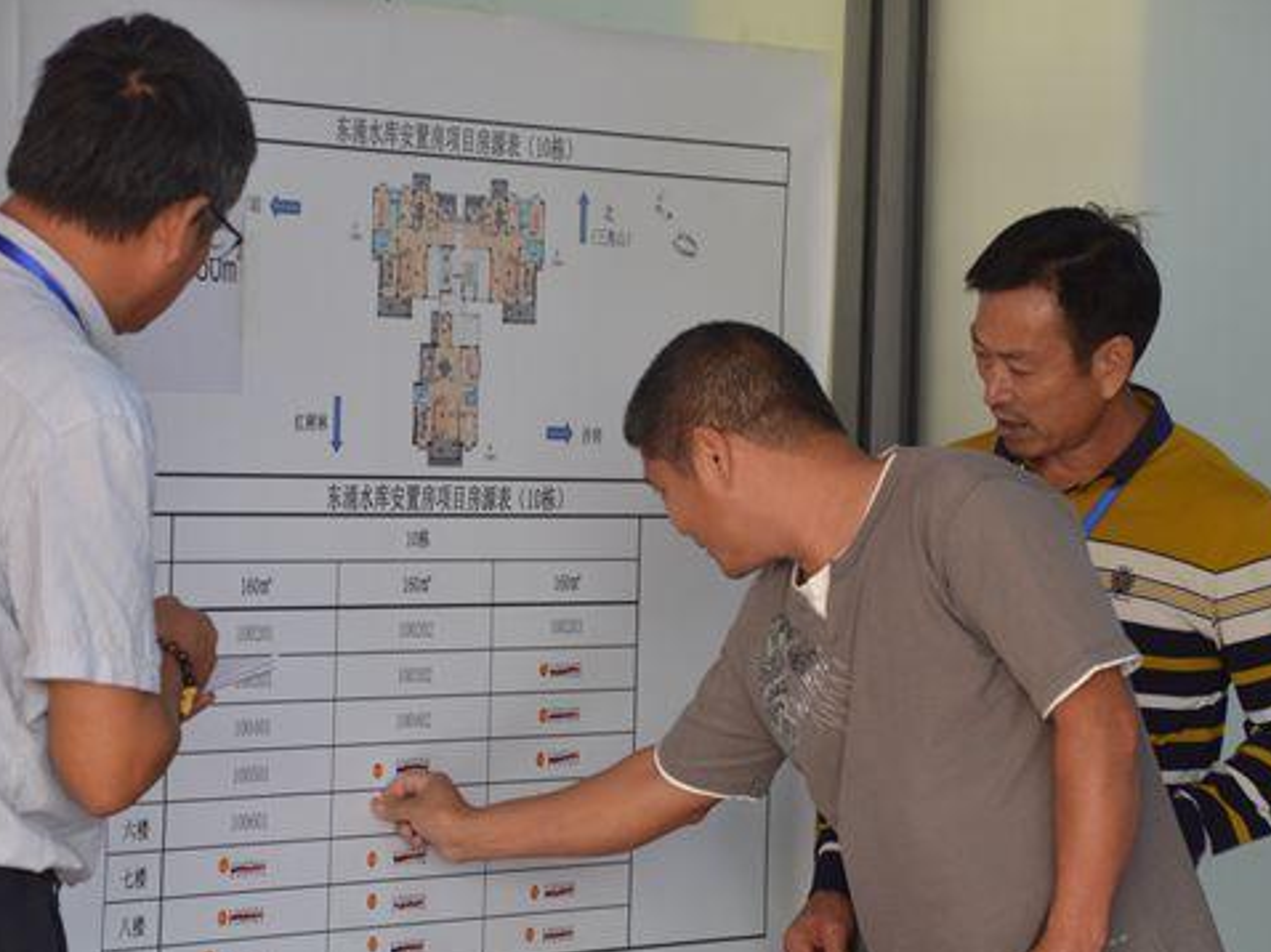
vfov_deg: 7.2
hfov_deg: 9.6
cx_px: 721
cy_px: 565
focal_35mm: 206
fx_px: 7547
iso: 800
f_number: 5.6
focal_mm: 105
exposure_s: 1/50
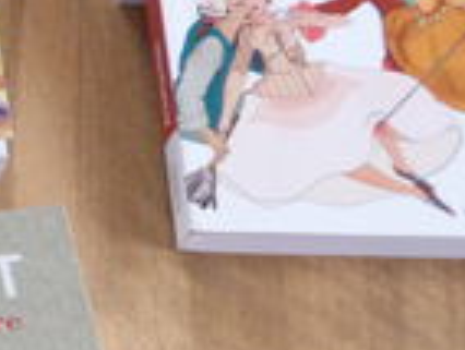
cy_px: 340
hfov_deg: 12.8
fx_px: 1817
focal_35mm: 135
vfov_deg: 10.9
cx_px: -458
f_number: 3
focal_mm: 5.8
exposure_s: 1/60
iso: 320
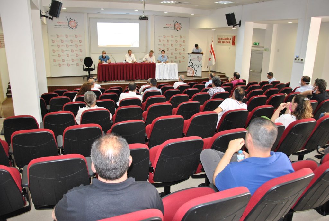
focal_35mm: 27
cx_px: 164
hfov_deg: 67.3
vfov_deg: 48.1
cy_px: 110
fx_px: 247
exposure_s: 1/20
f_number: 3.5
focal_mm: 18
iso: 400
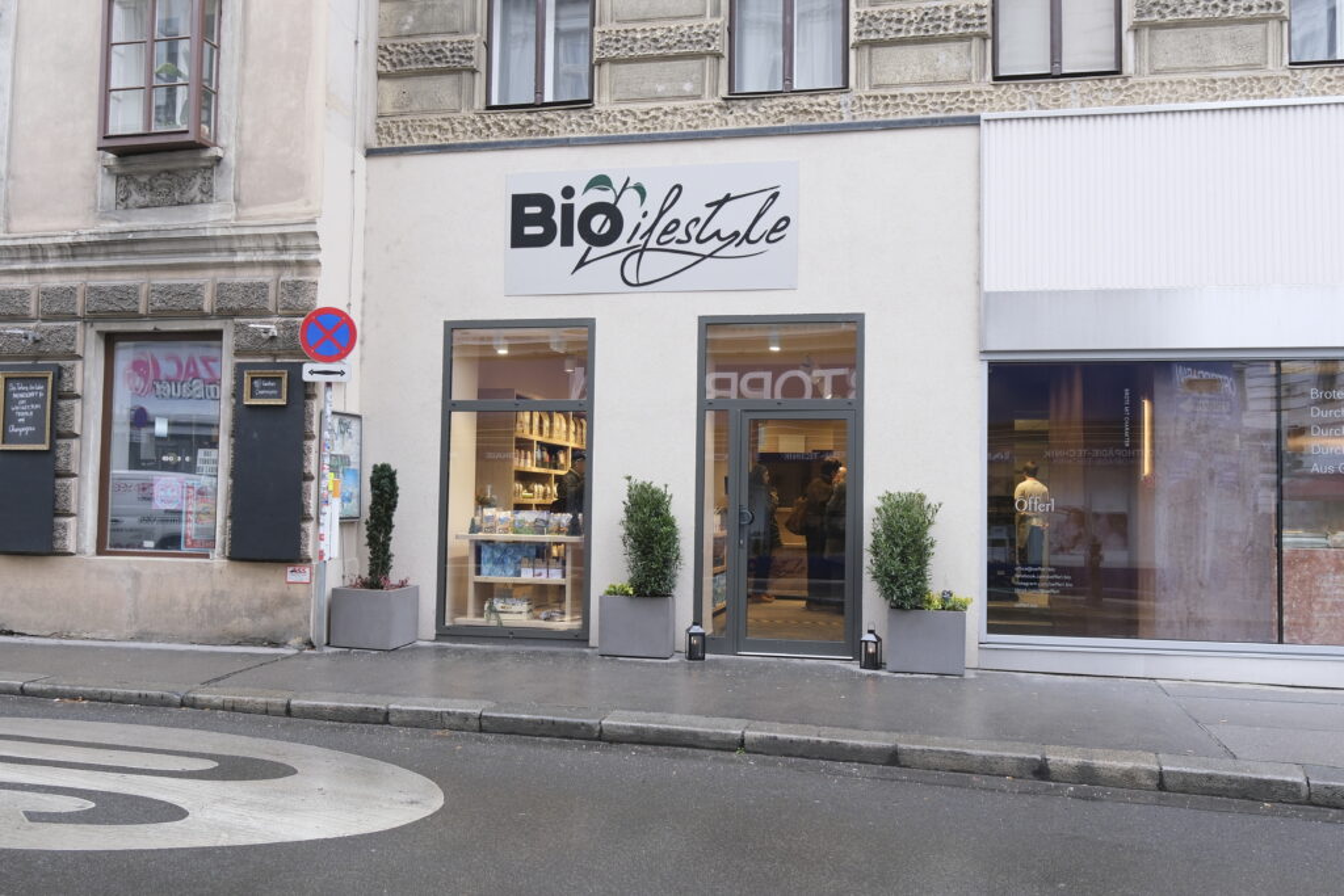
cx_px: 672
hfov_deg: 73.7
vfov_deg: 53.1
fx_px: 896
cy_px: 448
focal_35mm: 24
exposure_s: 1/105
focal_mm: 16
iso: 320
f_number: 3.2
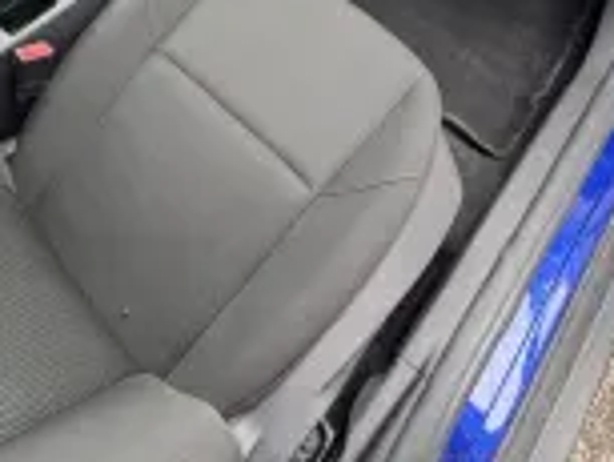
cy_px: -68
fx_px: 586
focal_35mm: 33
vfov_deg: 35.5
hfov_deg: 54.8
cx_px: 241
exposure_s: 1/60
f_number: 2.2
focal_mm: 2.22
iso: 320
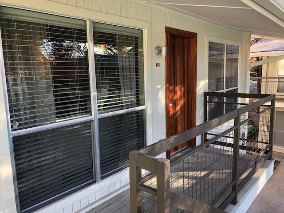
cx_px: 142
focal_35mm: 28
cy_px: 106
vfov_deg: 49.7
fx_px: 230
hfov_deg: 63.4
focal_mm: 4
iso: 40
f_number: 1.8
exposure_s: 1/120
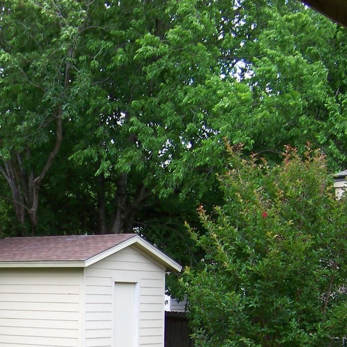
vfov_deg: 19.0
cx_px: 56
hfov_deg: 19.3
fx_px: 1009
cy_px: 342
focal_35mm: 89
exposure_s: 1/250
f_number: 2.8
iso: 64
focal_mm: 5.85
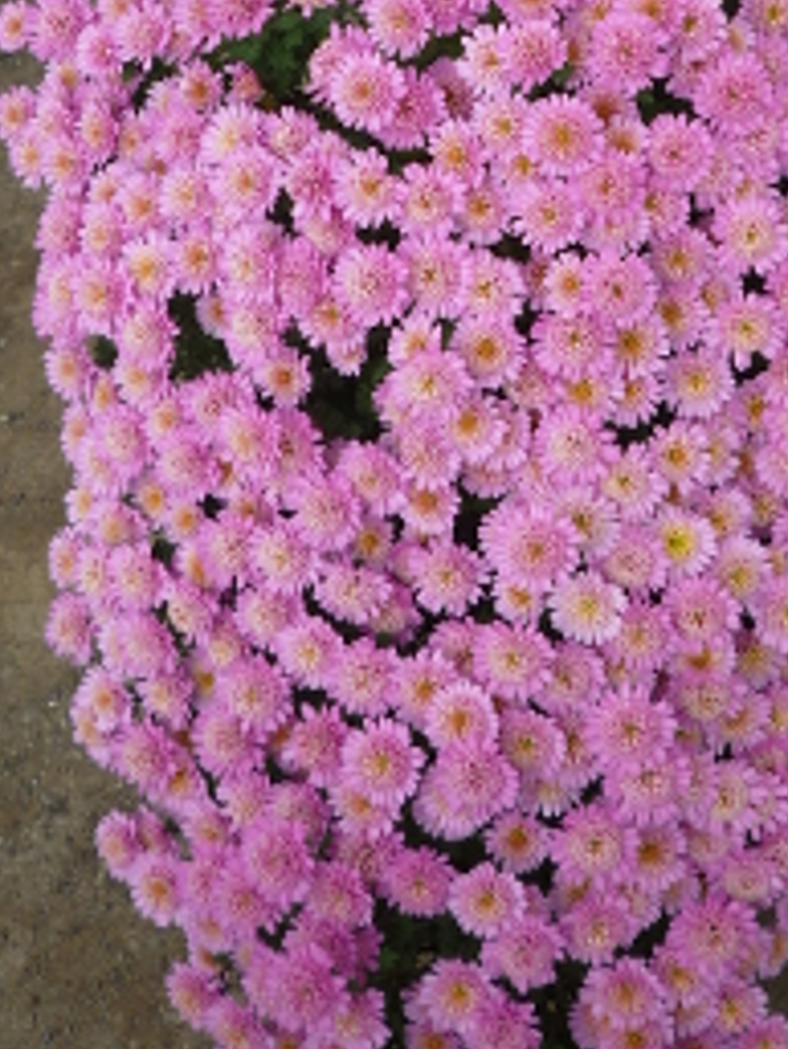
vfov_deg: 28.9
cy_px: 245
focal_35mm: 66
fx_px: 2002
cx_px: 498
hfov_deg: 22.2
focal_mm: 4.7
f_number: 2.9
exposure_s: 1/250
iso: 100
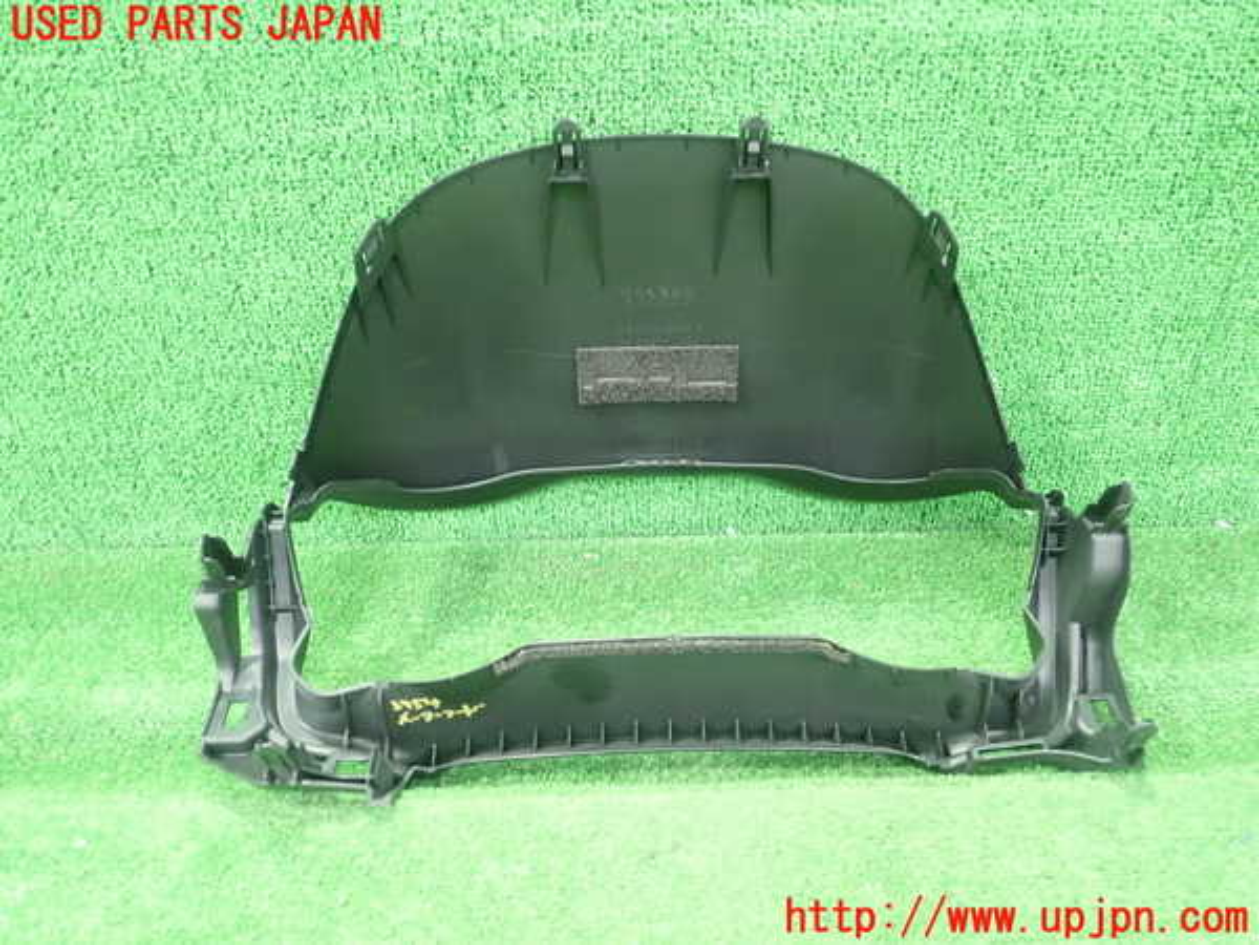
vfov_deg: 46.8
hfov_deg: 60.0
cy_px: 472
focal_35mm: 30
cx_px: 630
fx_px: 1091
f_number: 2.3
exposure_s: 1/60
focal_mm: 5.5
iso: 800
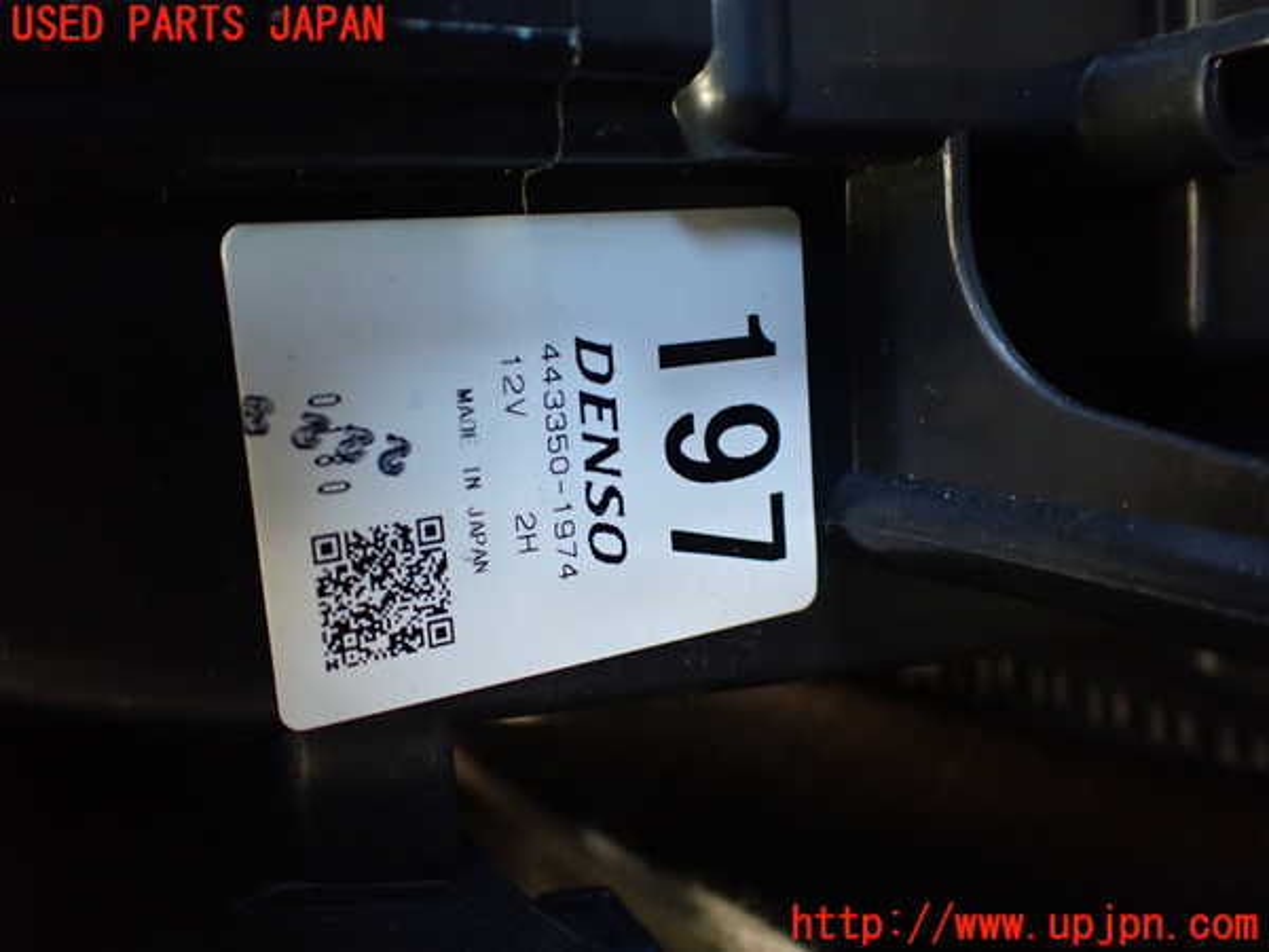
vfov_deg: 46.8
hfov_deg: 60.0
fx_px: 1100
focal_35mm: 30
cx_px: 634
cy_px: 476
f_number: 2.3
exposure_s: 1/60
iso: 800
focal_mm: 5.4
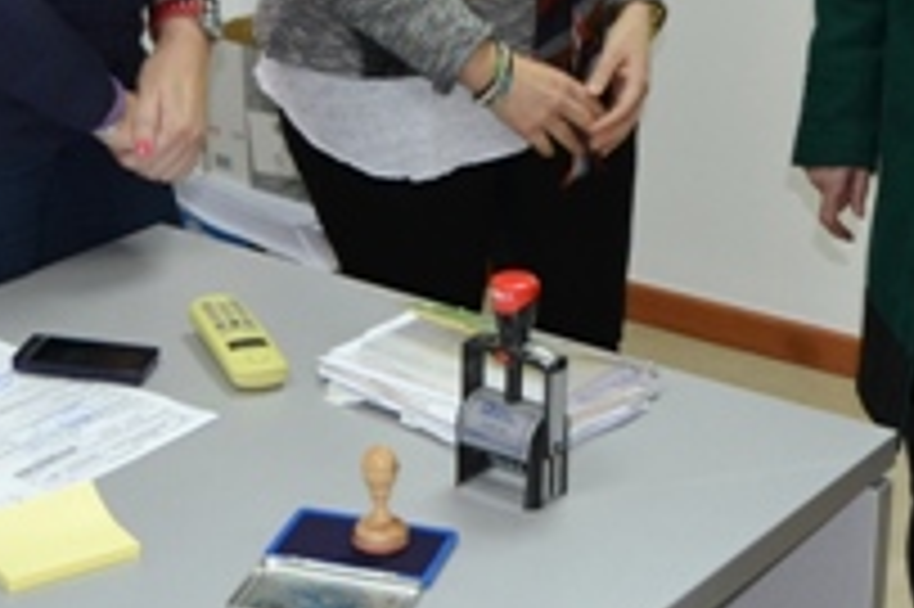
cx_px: 324
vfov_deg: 15.3
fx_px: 2156
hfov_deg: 23.8
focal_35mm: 85
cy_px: -173
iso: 400
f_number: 4
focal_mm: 18
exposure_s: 1/80
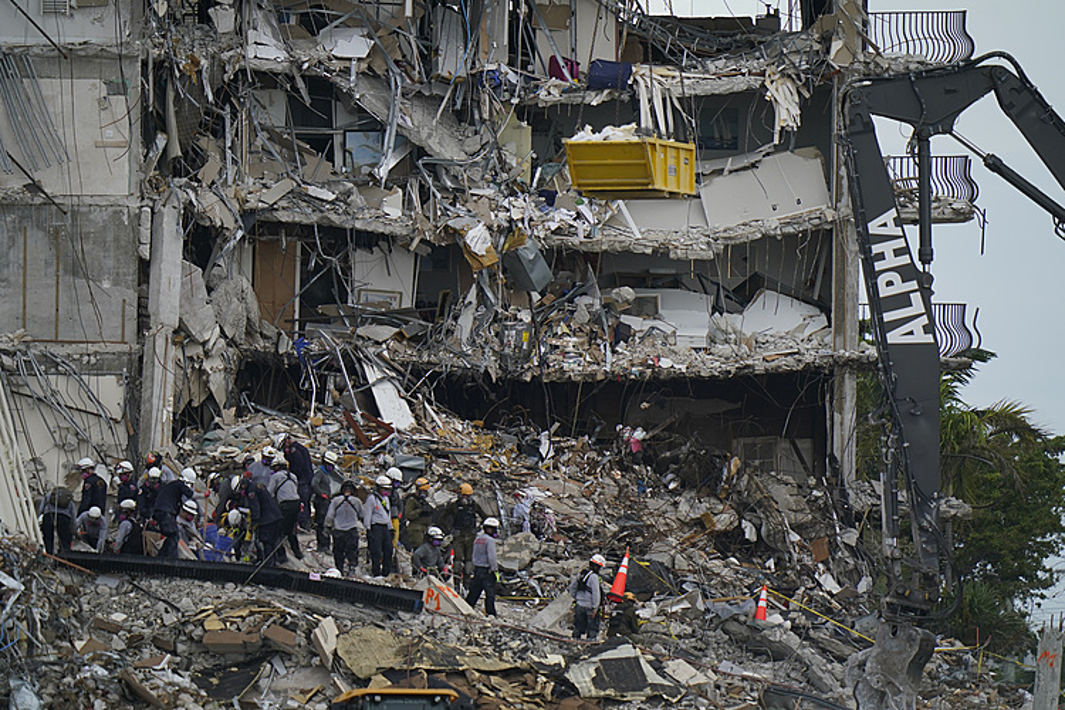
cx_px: 532
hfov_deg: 2.6
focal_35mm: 800
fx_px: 23665
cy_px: 355
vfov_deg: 1.7
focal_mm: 800
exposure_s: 1/1600
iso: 800
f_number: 5.6
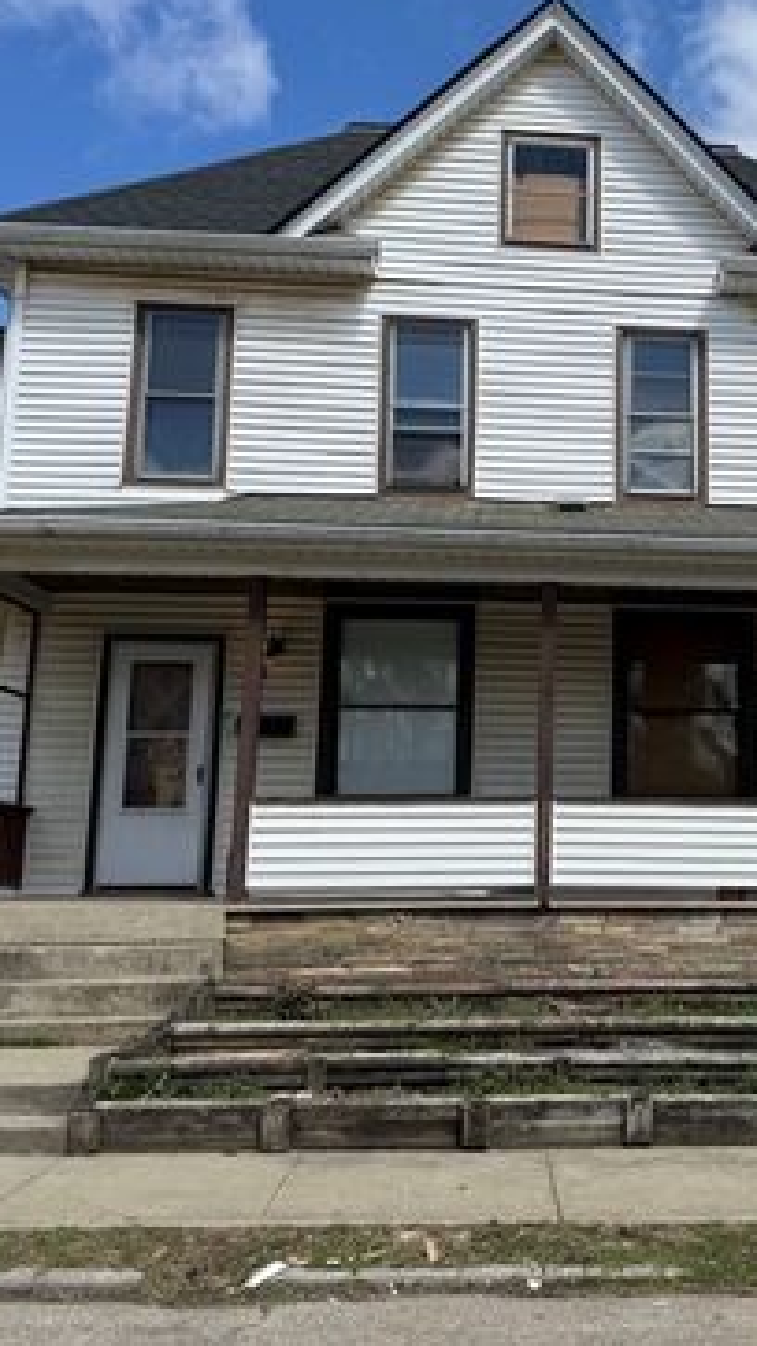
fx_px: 1286
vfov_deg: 55.3
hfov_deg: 31.5
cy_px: 654
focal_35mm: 36
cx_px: 661
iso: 80
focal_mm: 6.76
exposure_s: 1/4975
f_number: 1.78
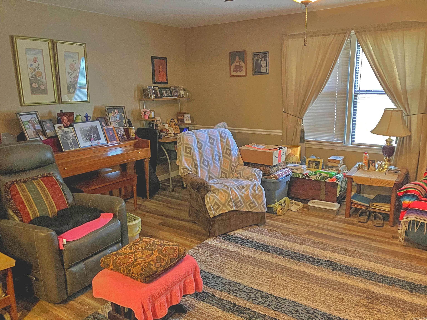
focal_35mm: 28
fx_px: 345
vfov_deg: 49.7
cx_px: 214
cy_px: 160
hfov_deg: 63.4
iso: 640
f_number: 1.8
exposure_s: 1/24
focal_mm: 3.99
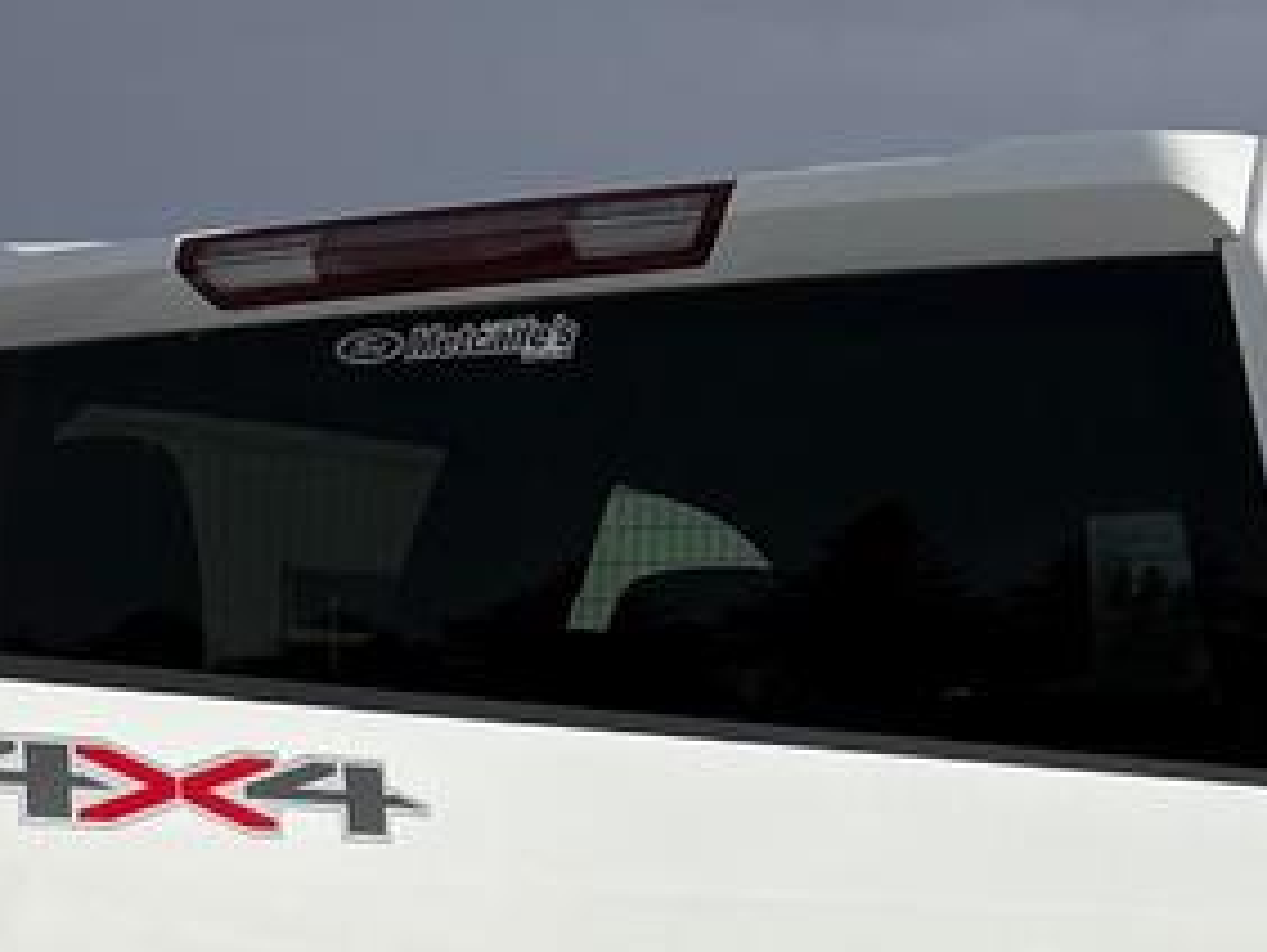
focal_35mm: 118
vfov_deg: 11.9
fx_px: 4323
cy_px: 1495
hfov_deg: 16.5
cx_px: 162
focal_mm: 5.96
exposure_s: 1/14493
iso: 50
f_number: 1.6
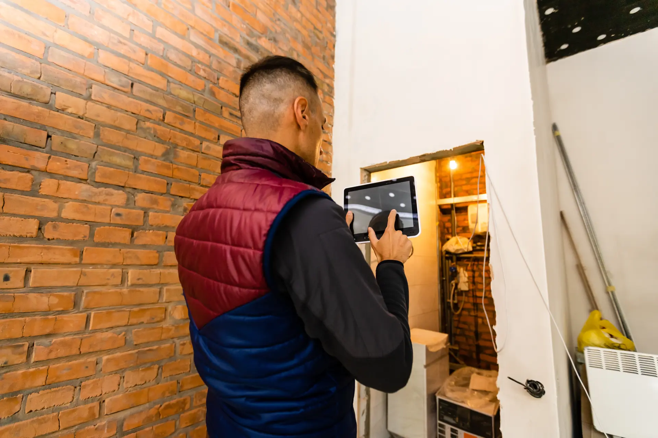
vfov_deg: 73.7
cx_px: 329
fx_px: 292
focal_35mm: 16
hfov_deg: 96.7
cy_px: 219
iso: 400
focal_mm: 16
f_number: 2.8
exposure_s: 1/80
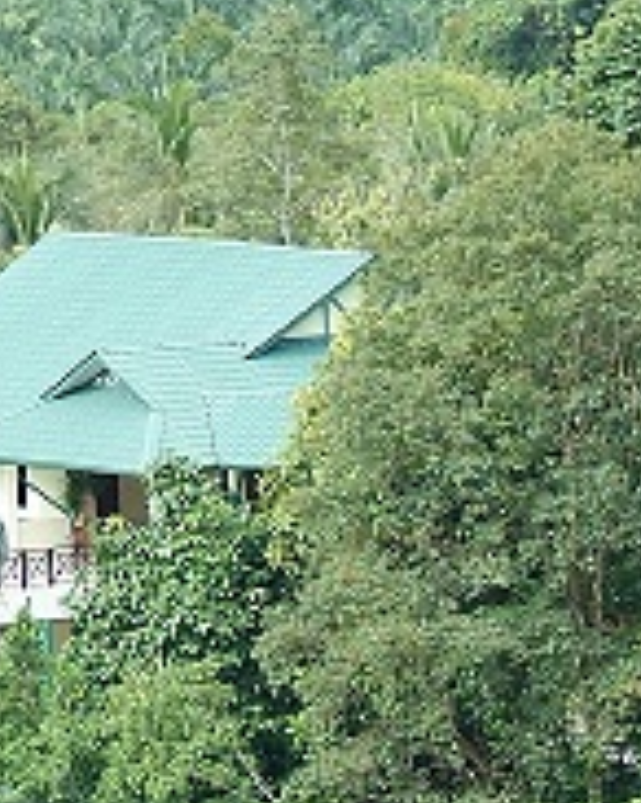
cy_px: 891
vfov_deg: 5.1
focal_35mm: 380
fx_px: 9026
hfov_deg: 4.1
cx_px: 505
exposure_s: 1/350
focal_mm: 65
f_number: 5
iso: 400
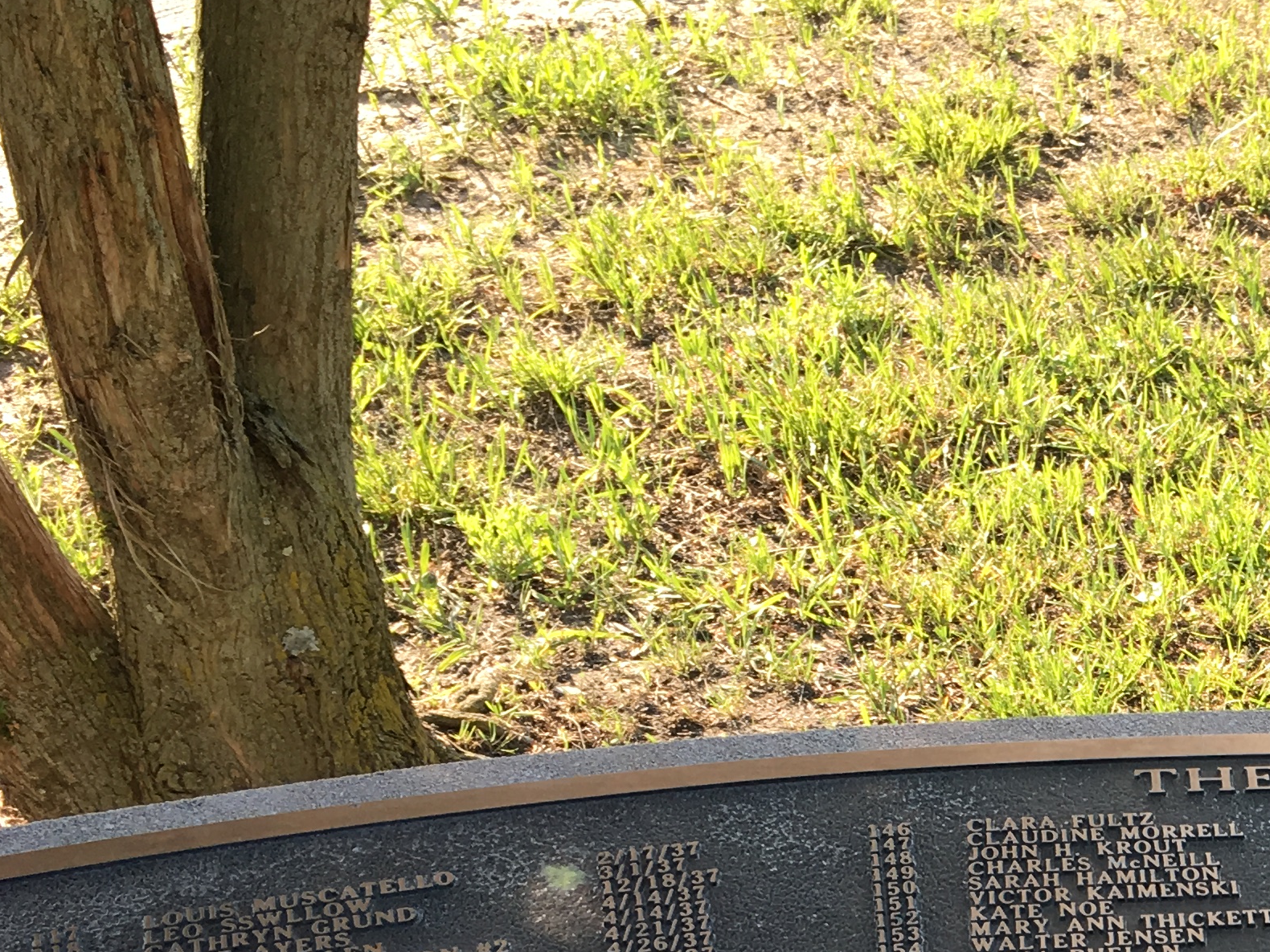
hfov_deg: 24.0
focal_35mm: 74
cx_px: 1526
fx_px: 2715
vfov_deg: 18.8
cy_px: 1141
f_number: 2.2
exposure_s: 1/225
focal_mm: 4.15
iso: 25
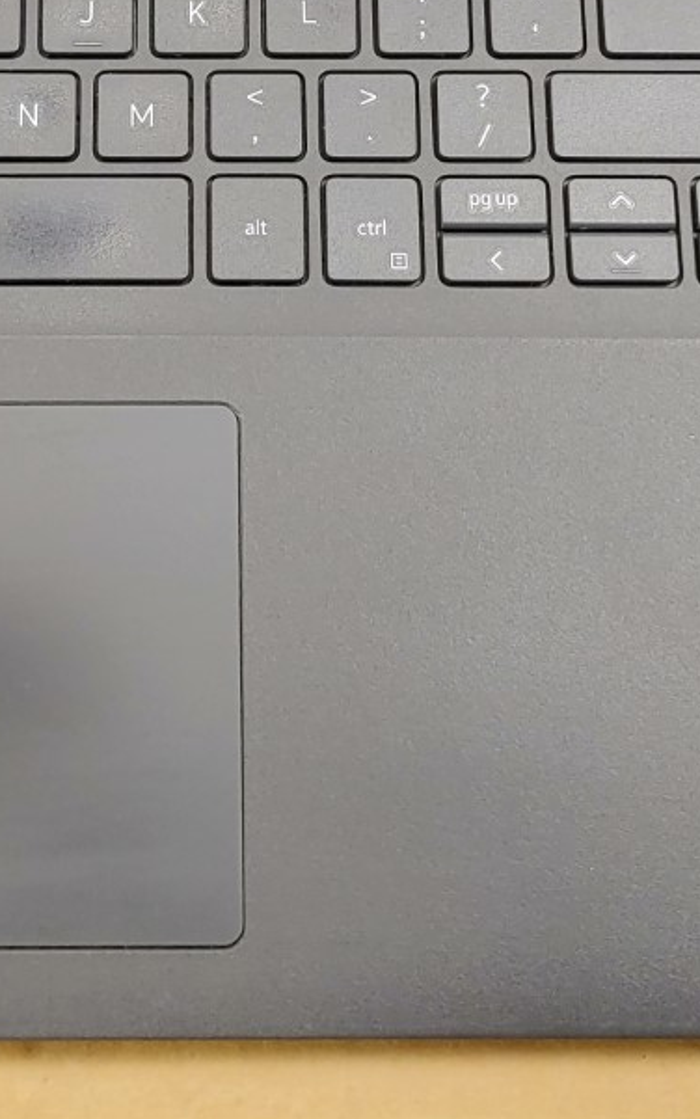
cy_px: 147
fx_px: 2013
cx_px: 158
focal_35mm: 66
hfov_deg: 19.6
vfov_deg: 29.9
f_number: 1.8
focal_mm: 4.36
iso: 100
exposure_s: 1/120
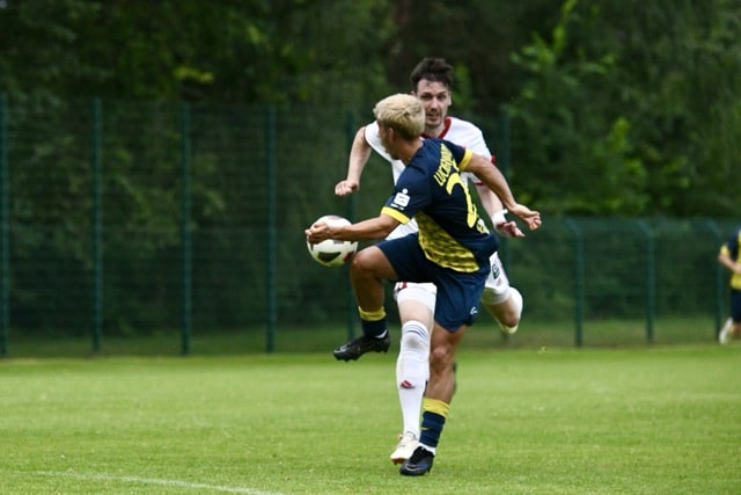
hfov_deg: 9.4
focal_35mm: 220
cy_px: 248
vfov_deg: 6.2
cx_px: 370
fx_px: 4529
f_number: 5.3
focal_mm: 220
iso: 8000
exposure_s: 1/1600
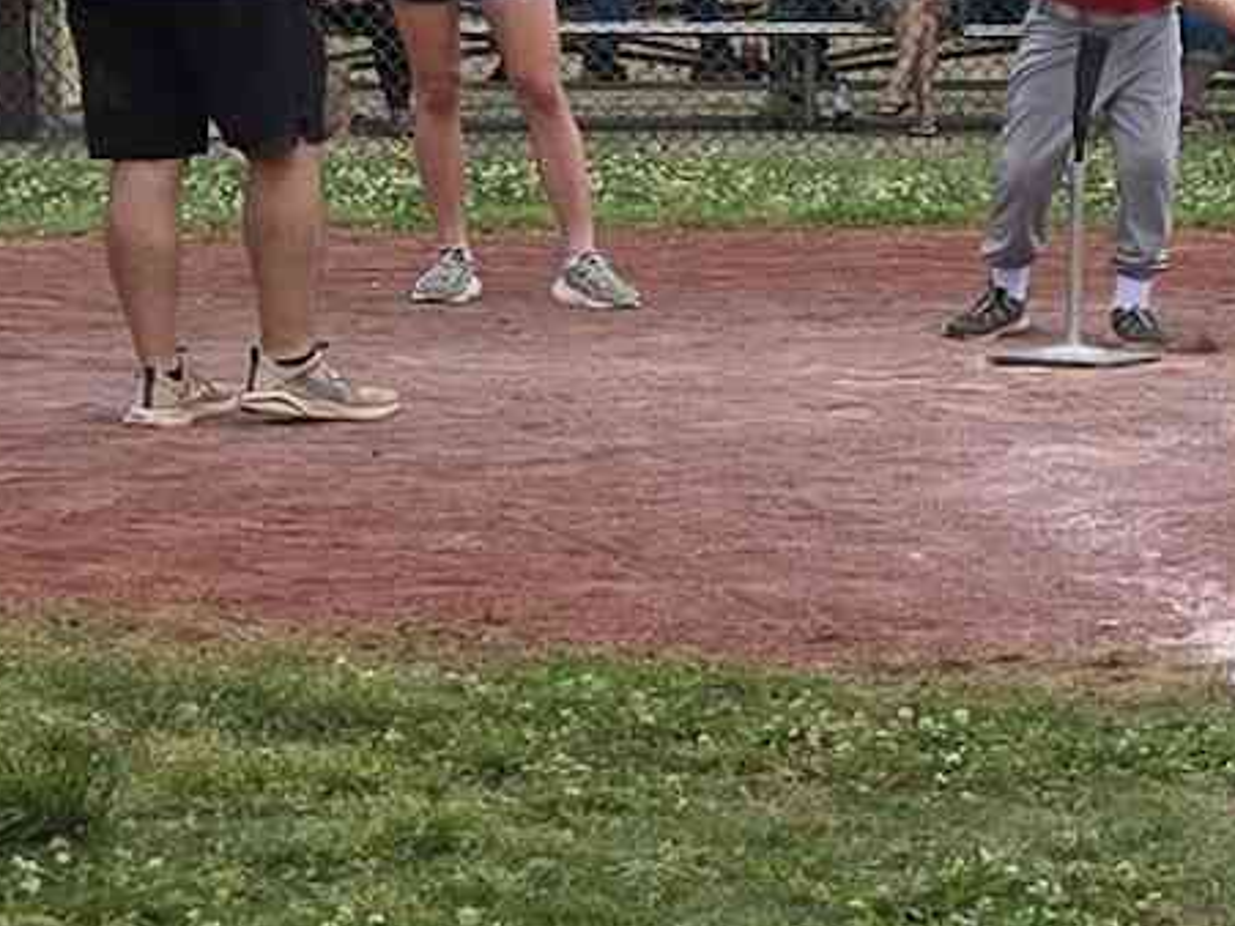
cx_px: 1150
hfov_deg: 35.0
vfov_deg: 27.5
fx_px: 1819
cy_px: 90
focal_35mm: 51
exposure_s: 1/249
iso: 25
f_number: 1.8
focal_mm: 5.4
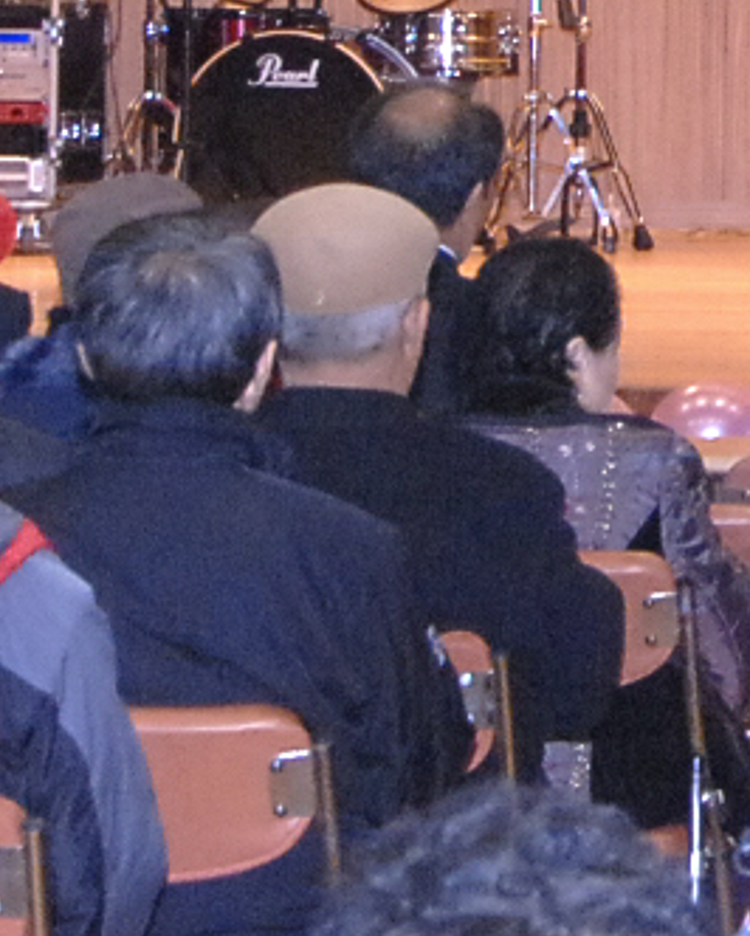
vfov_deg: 5.9
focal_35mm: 327
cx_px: 1669
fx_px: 9065
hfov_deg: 4.6
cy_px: -383
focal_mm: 36
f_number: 6.7
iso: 800
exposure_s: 1/60
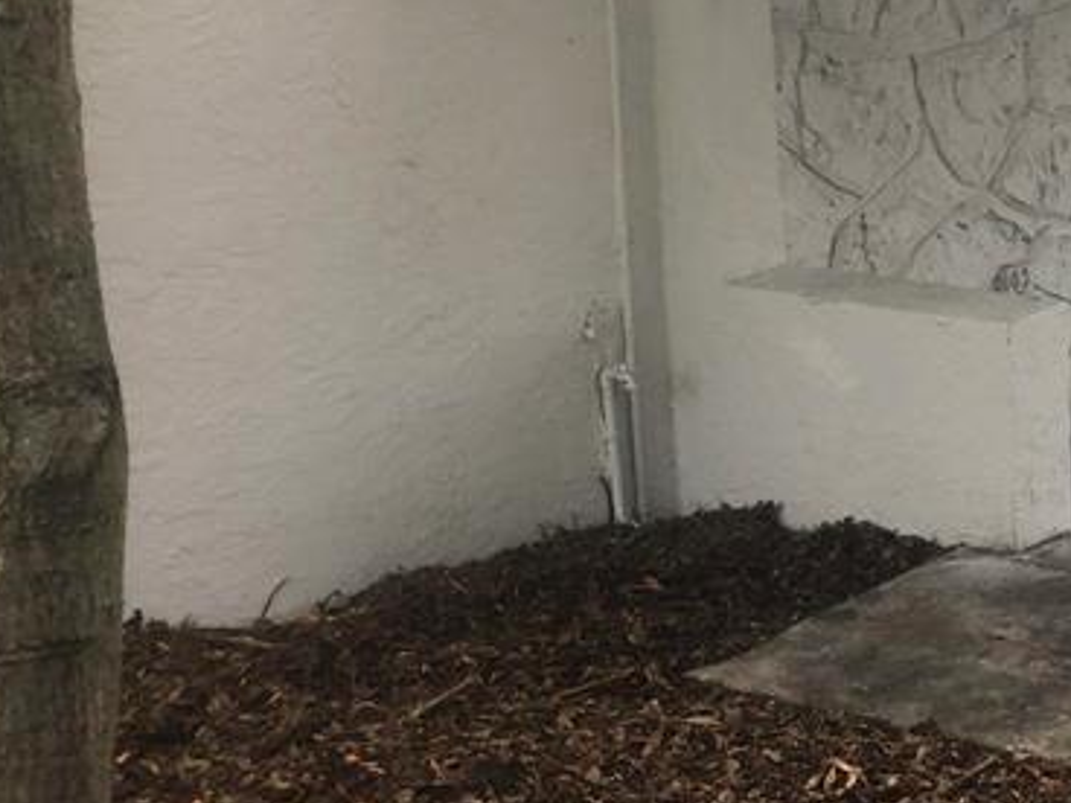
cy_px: 361
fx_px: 2413
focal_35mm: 78
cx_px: 1356
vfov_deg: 18.9
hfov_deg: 22.6
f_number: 1.8
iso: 25
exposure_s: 1/30
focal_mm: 3.99
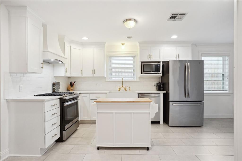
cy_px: 80
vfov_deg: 67.3
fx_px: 121
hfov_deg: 90.0
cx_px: 121
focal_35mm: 18
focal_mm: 18
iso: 800
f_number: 11
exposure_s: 1/20
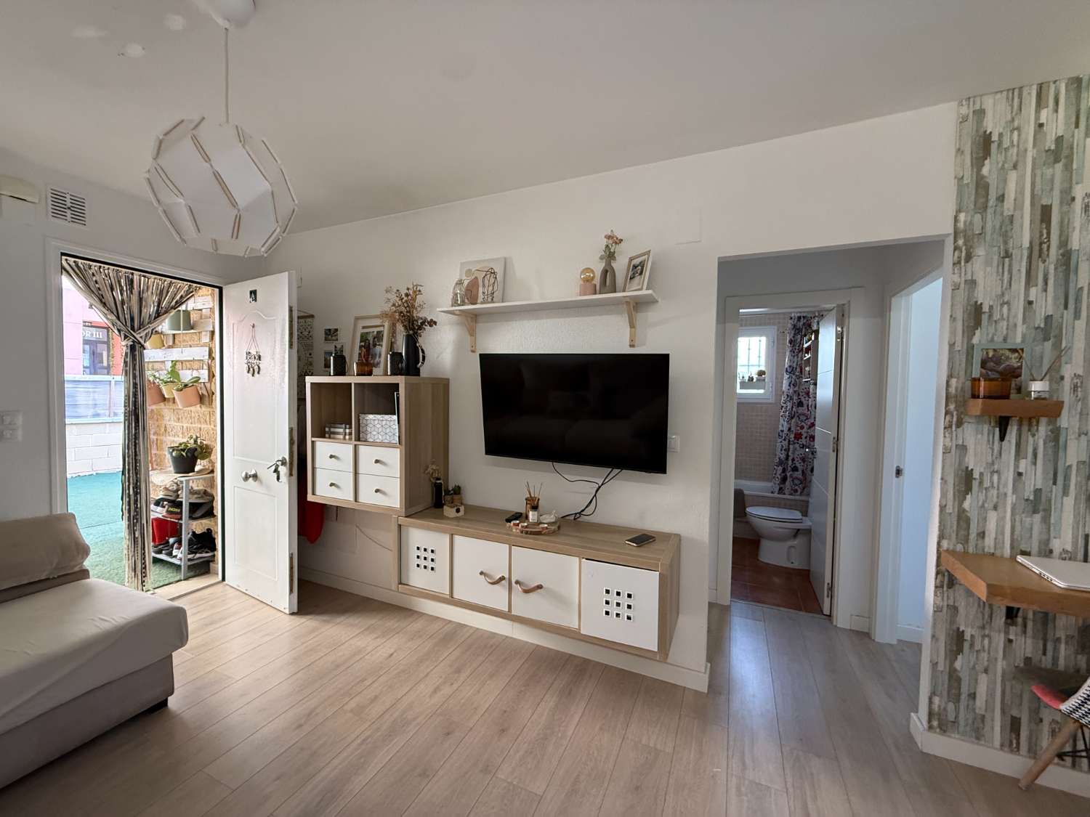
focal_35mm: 14
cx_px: 545
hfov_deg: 102.1
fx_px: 441
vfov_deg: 85.7
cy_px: 408
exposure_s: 1/99
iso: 320
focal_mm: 2.22
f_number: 2.2
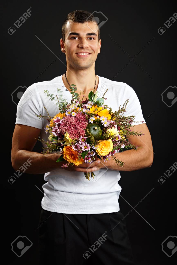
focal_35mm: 68
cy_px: 132
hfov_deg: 20.2
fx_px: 498
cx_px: 88
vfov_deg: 29.9
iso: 200
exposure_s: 1/160
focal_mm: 45
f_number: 6.3
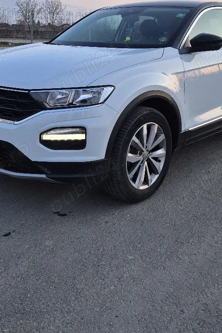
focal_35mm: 42
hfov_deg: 31.9
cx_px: 125
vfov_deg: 44.8
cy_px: 81
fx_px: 388
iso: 125
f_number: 1.8
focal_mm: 5.4
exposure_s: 1/182
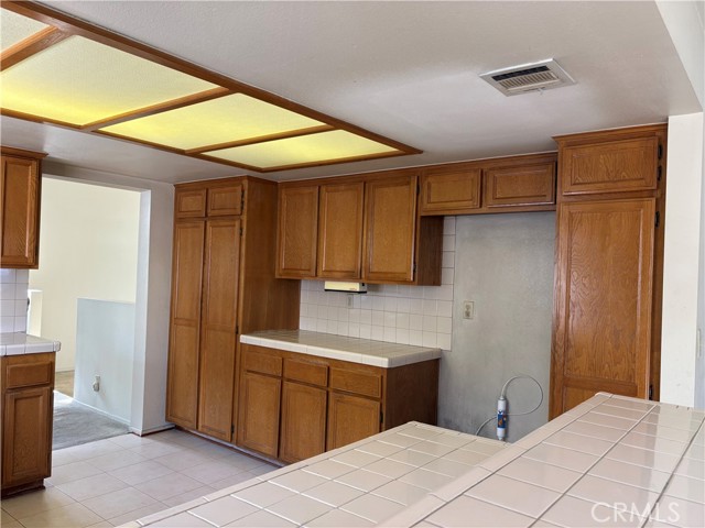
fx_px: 530
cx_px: 352
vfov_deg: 53.1
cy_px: 264
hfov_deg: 67.3
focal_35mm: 26
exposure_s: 1/60
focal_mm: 5.96
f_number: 1.6
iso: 80
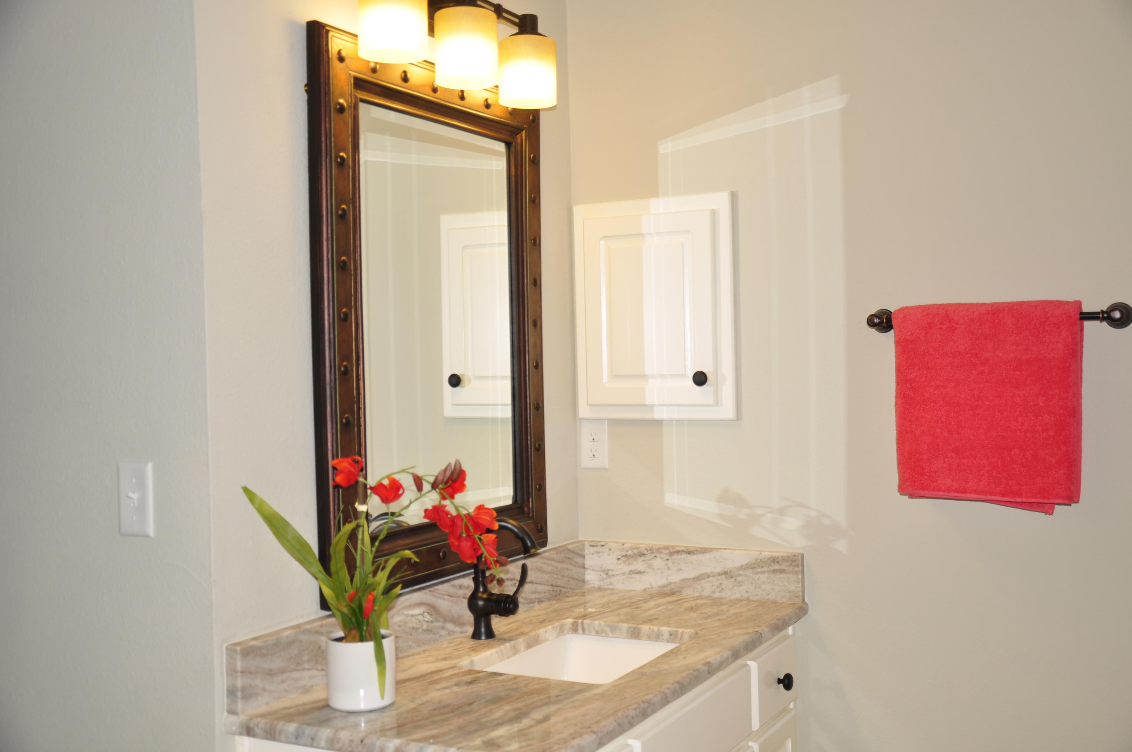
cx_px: 566
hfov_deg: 51.3
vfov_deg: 35.4
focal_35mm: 38
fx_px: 1178
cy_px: 376
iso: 200
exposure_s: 1/60
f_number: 4
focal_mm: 25
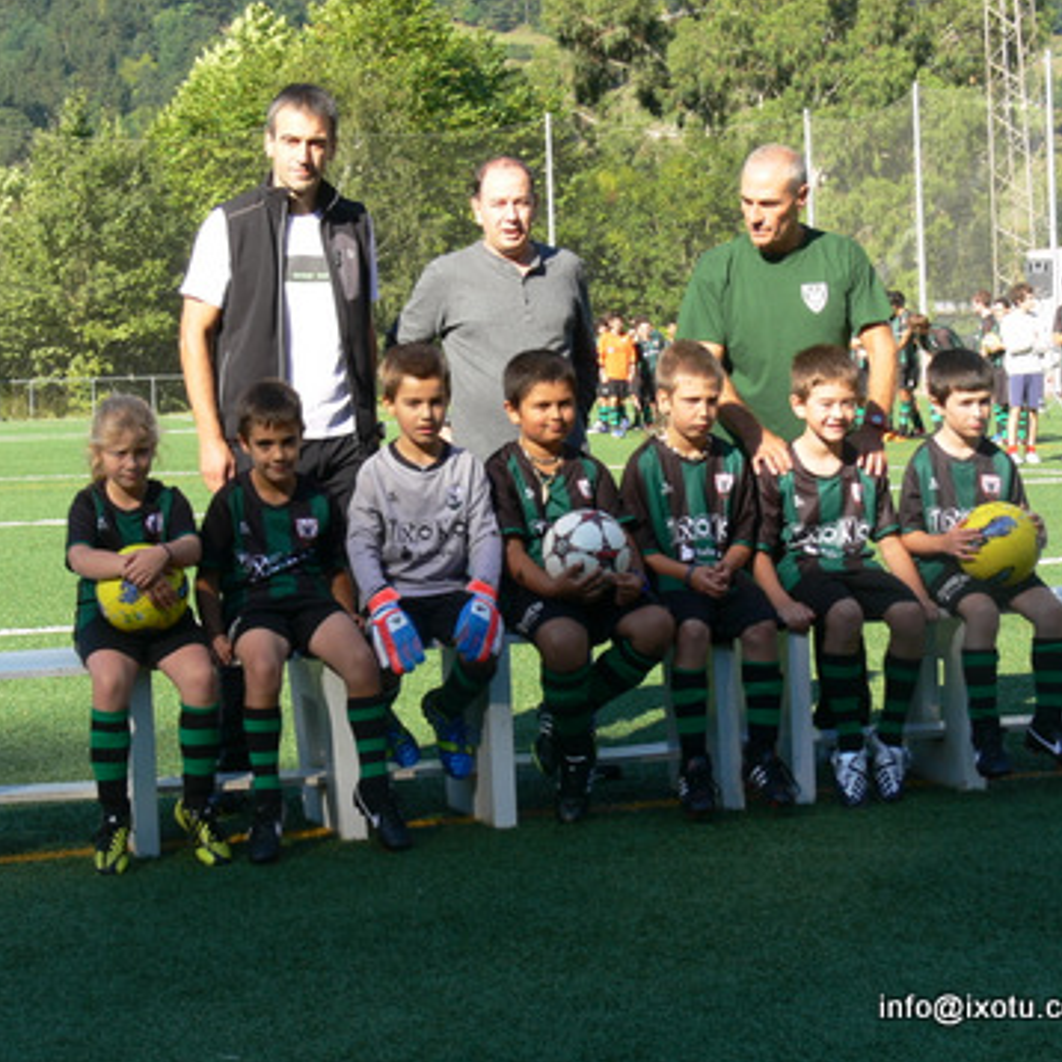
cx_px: 445
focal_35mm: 83
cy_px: 531
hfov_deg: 20.9
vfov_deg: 20.9
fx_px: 2881
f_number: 5.6
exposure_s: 1/125
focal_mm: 14.9
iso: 80
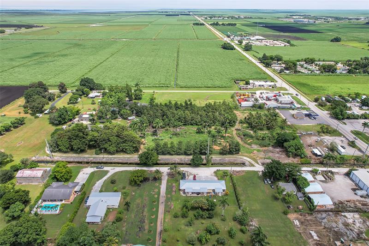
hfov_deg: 78.6
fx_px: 225
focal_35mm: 22
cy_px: 123
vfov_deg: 57.2
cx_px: 184
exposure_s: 1/1600
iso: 100
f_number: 2.8
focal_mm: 8.38
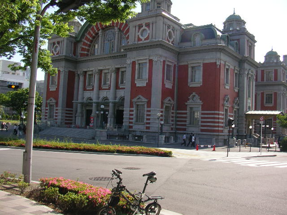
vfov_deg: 38.7
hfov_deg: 50.1
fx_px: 307
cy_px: 108
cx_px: 144
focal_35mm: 37
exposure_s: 1/250
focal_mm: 5.7
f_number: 2.8
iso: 50
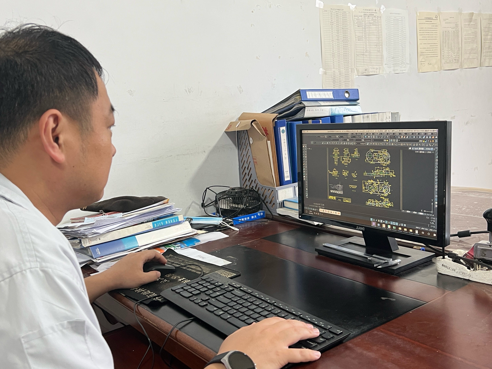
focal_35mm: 26
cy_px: 184
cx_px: 246
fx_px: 370
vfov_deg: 53.1
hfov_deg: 67.3
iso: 160
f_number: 1.5
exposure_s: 1/60
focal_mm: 5.7
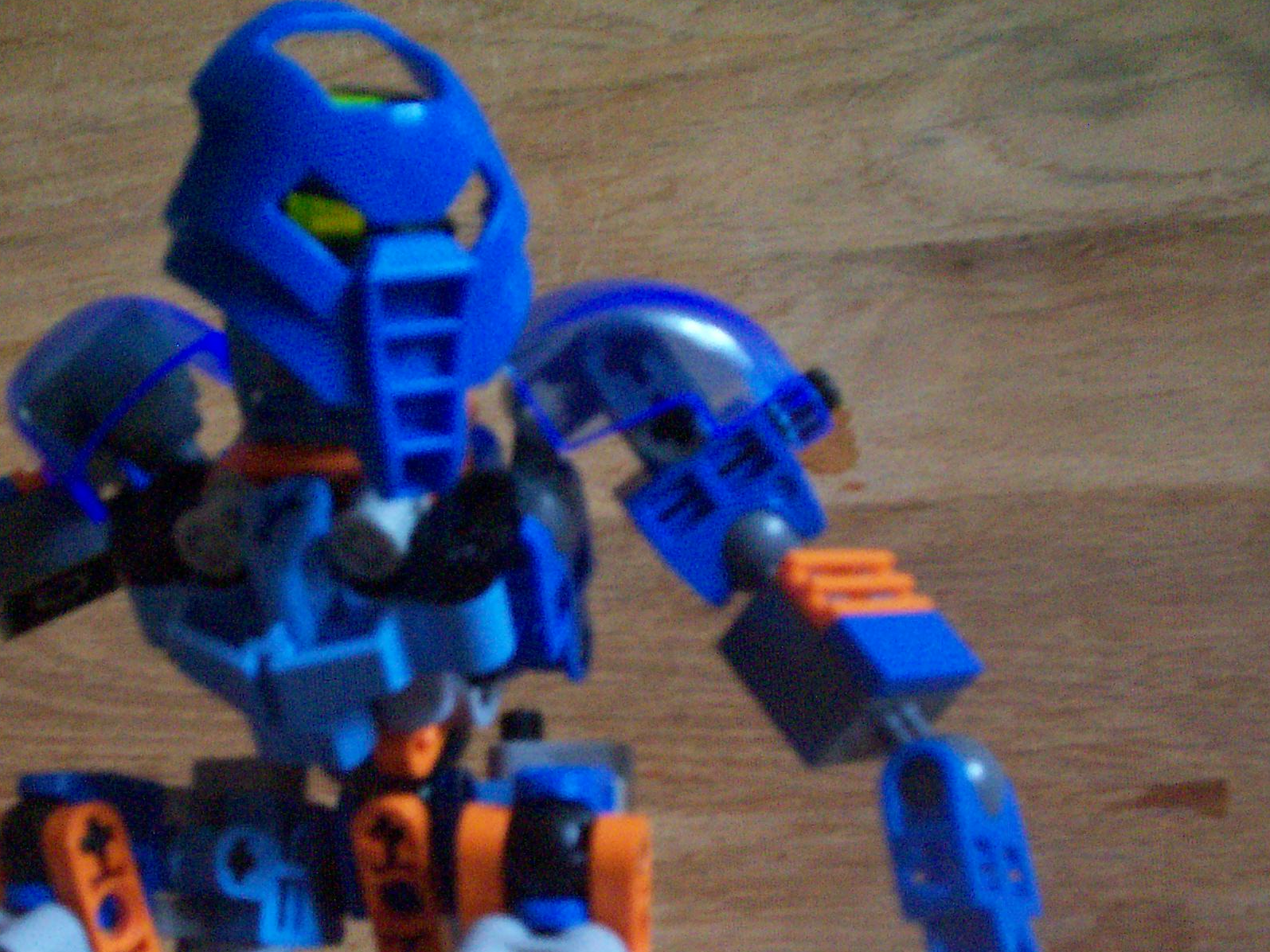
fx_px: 1908
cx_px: 408
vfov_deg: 27.9
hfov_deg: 36.4
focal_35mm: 52
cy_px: 601
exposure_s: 1/8
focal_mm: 5.9
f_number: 4.5
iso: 400
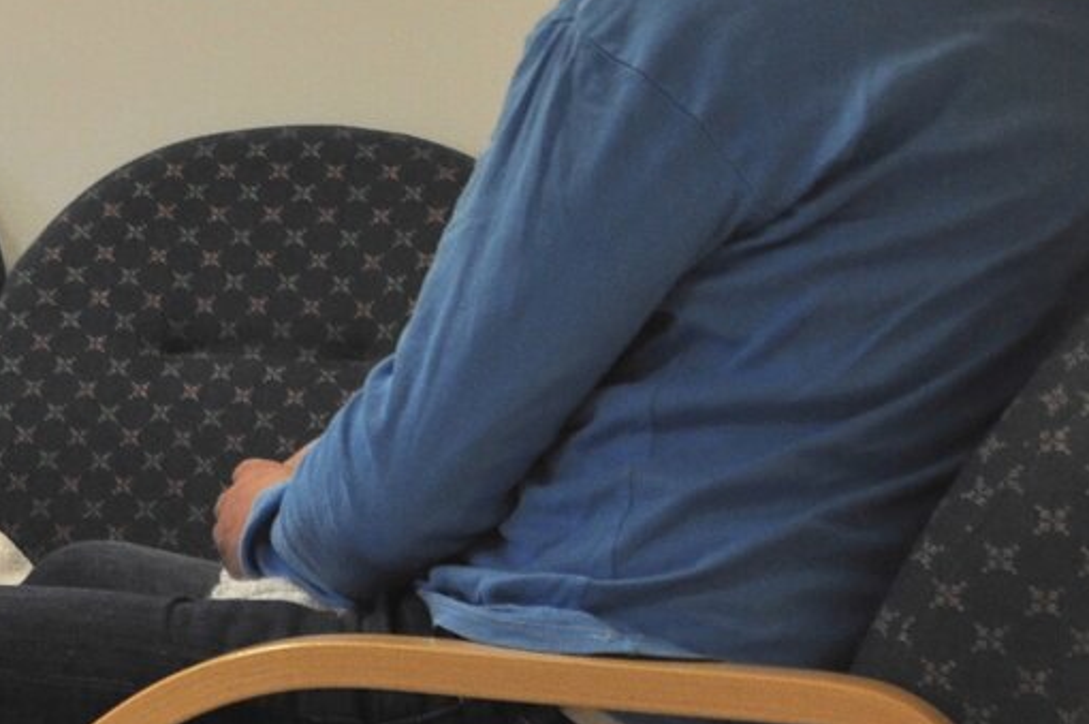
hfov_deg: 12.1
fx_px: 4624
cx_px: -1029
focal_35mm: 153
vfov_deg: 8.9
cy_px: 199
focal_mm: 26
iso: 400
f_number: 7.1
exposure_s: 1/20
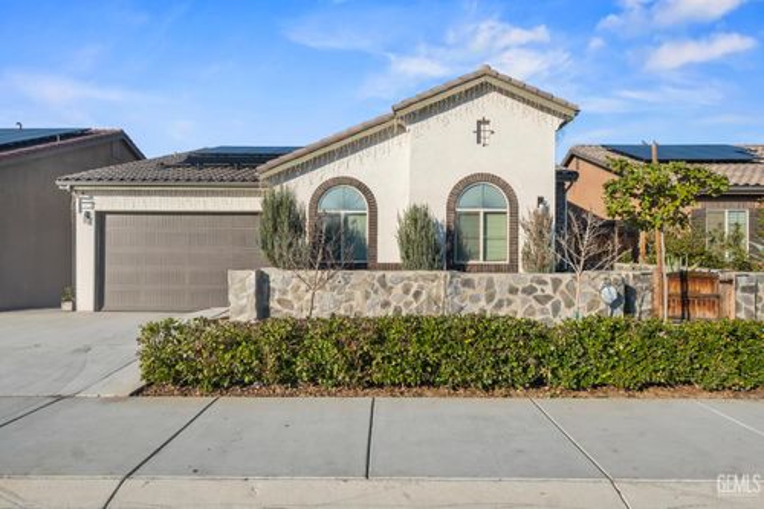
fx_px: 403
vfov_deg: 64.5
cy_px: 254
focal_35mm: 19
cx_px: 382
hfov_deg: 86.9
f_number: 9
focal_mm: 12.6
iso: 250
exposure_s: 1/90
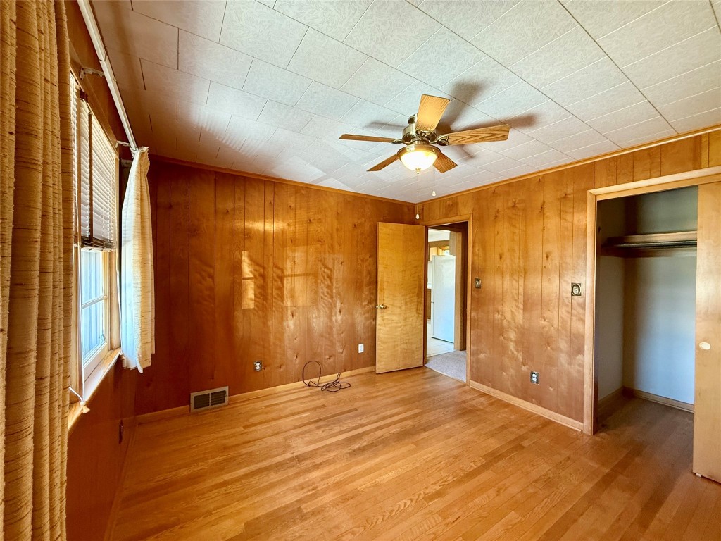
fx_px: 292
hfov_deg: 102.1
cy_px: 270
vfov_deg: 85.7
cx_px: 360
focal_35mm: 14
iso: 500
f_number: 2.2
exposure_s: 1/60
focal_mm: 2.22
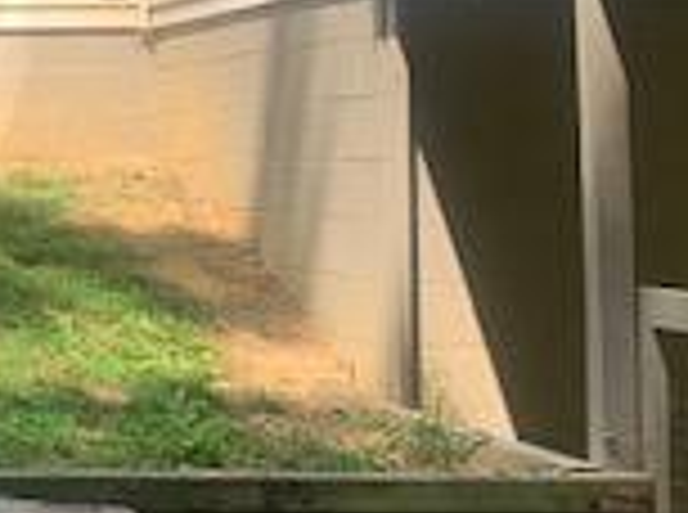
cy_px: 126
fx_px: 2161
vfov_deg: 13.5
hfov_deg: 16.9
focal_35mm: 109
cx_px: -238
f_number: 1.8
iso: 25
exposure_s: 1/871
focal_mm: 4.25
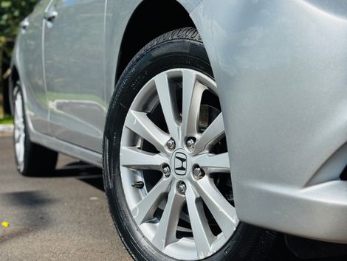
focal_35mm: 48
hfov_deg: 39.6
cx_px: 174
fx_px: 482
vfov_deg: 30.3
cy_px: 130
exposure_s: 1/6410
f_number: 1.78
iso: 64
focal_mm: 6.76
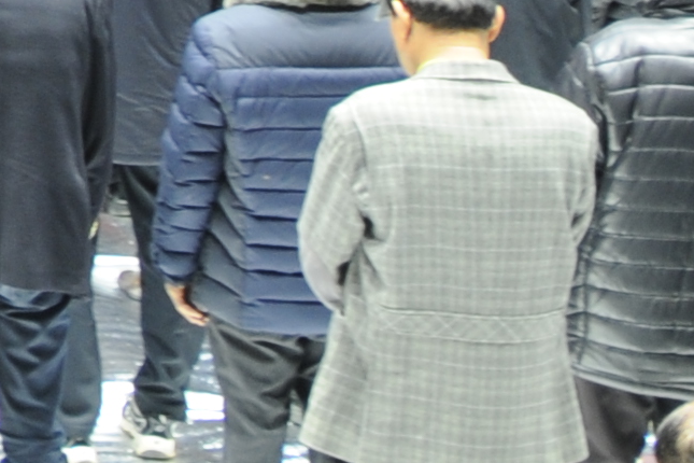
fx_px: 4607
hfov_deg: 7.6
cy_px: -963
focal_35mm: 239
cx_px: -1311
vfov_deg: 5.4
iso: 200
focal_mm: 24
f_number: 3.8
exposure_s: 1/6
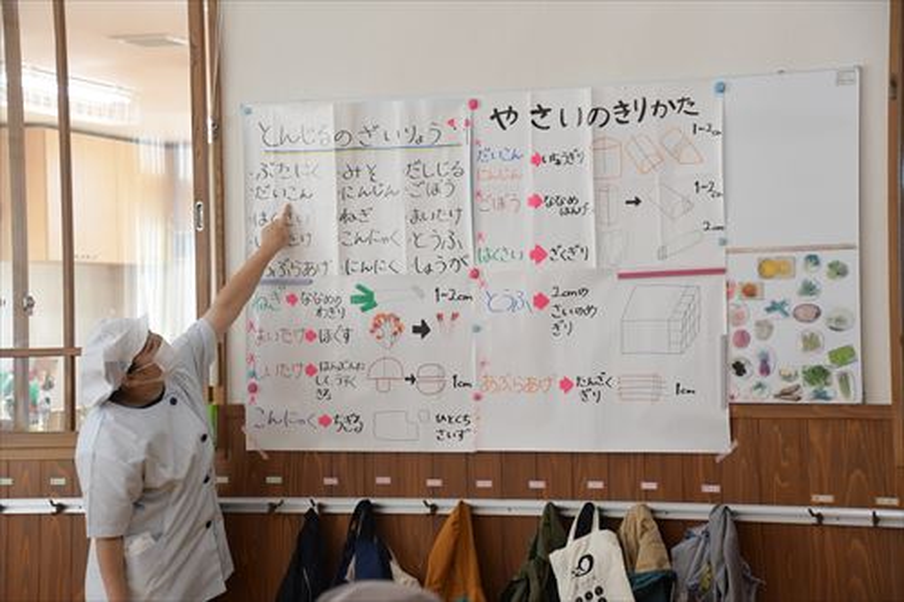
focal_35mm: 78
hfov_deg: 26.0
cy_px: 301
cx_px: 452
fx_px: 1958
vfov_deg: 17.5
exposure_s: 1/400
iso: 2500
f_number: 5
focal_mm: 52
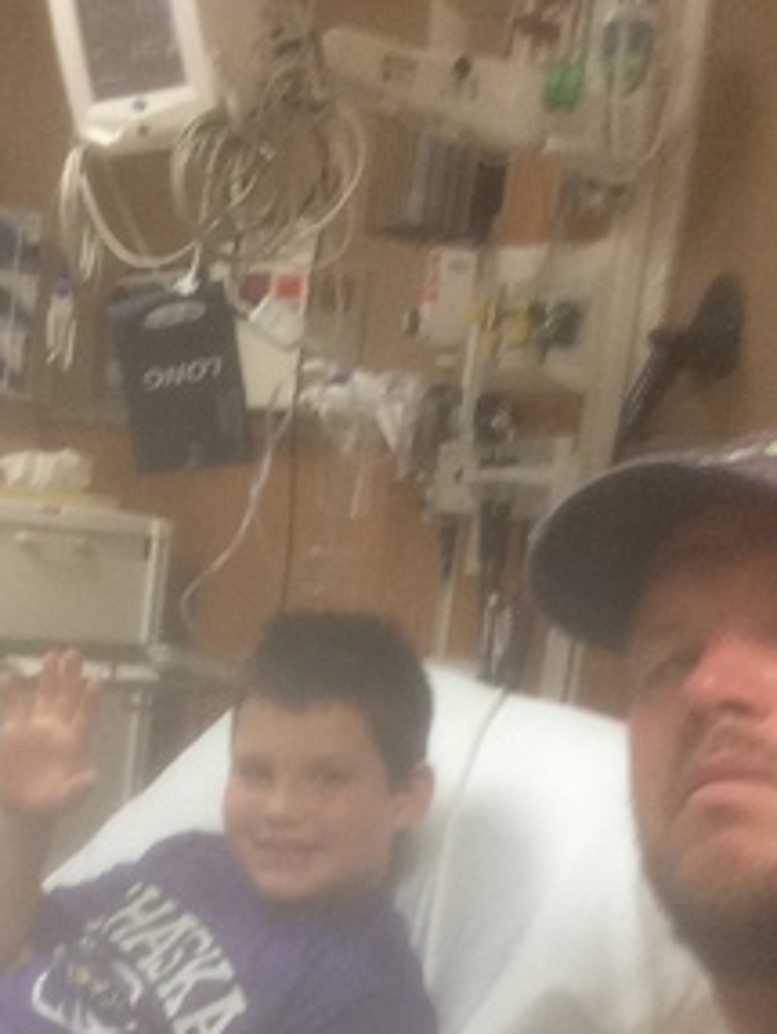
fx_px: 1554
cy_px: 774
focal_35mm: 52
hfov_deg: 28.0
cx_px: 332
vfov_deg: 36.0
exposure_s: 1/30
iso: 125
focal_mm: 2.15
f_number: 2.4
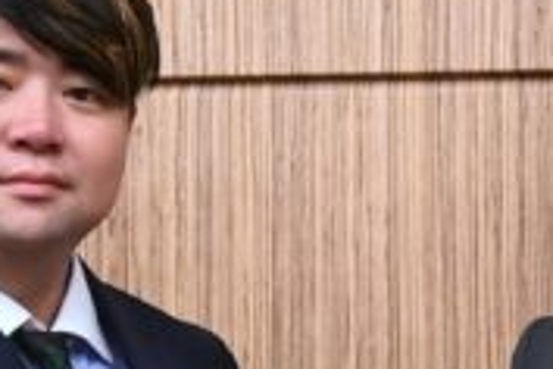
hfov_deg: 12.1
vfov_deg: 8.1
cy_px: 306
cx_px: 387
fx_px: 2596
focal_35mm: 169
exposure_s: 1/100
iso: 3200
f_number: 4.5
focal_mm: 26
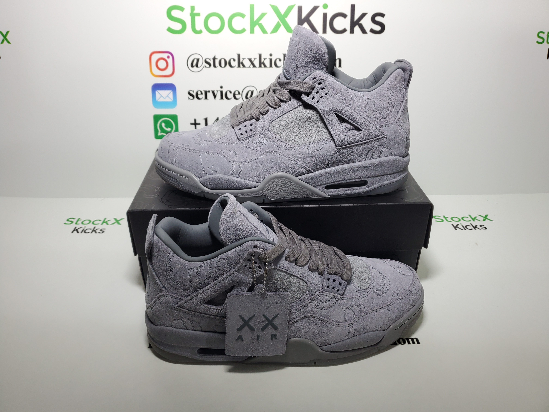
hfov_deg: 67.3
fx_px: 412
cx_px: 274
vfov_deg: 53.1
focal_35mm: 26
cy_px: 206
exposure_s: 1/343
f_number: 1.5
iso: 50
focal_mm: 4.3
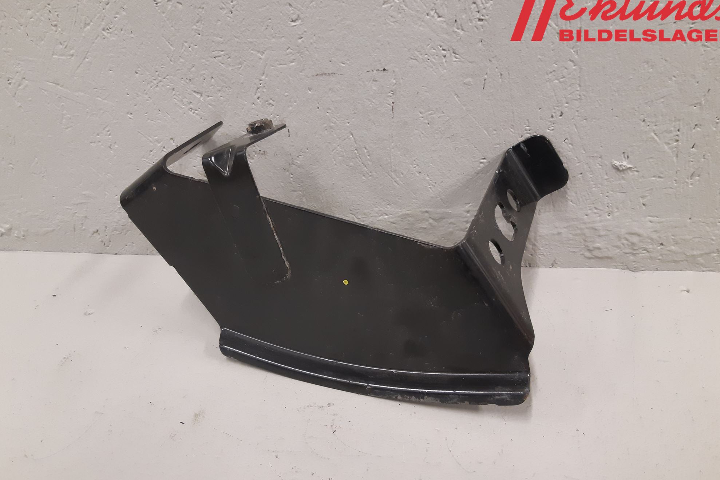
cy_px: 259
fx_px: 560
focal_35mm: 28
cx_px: 361
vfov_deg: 46.4
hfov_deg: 65.5
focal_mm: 3.93
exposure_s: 1/50
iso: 200
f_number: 1.7
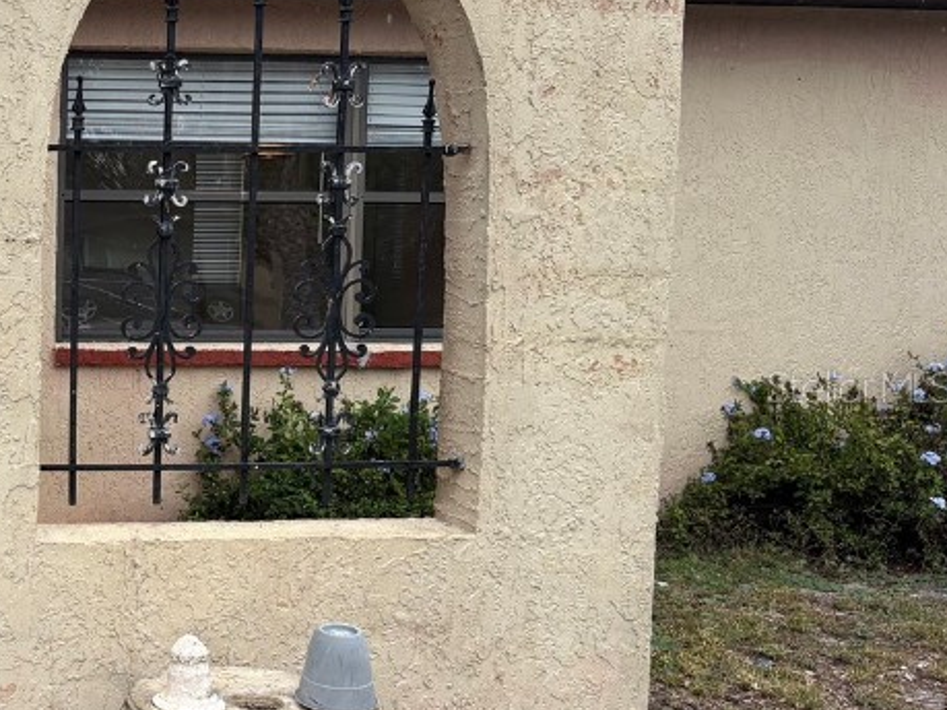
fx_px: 1586
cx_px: -95
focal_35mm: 58
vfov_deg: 25.2
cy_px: 386
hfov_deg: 29.9
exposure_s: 1/820
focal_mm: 5.96
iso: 50
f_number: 1.6
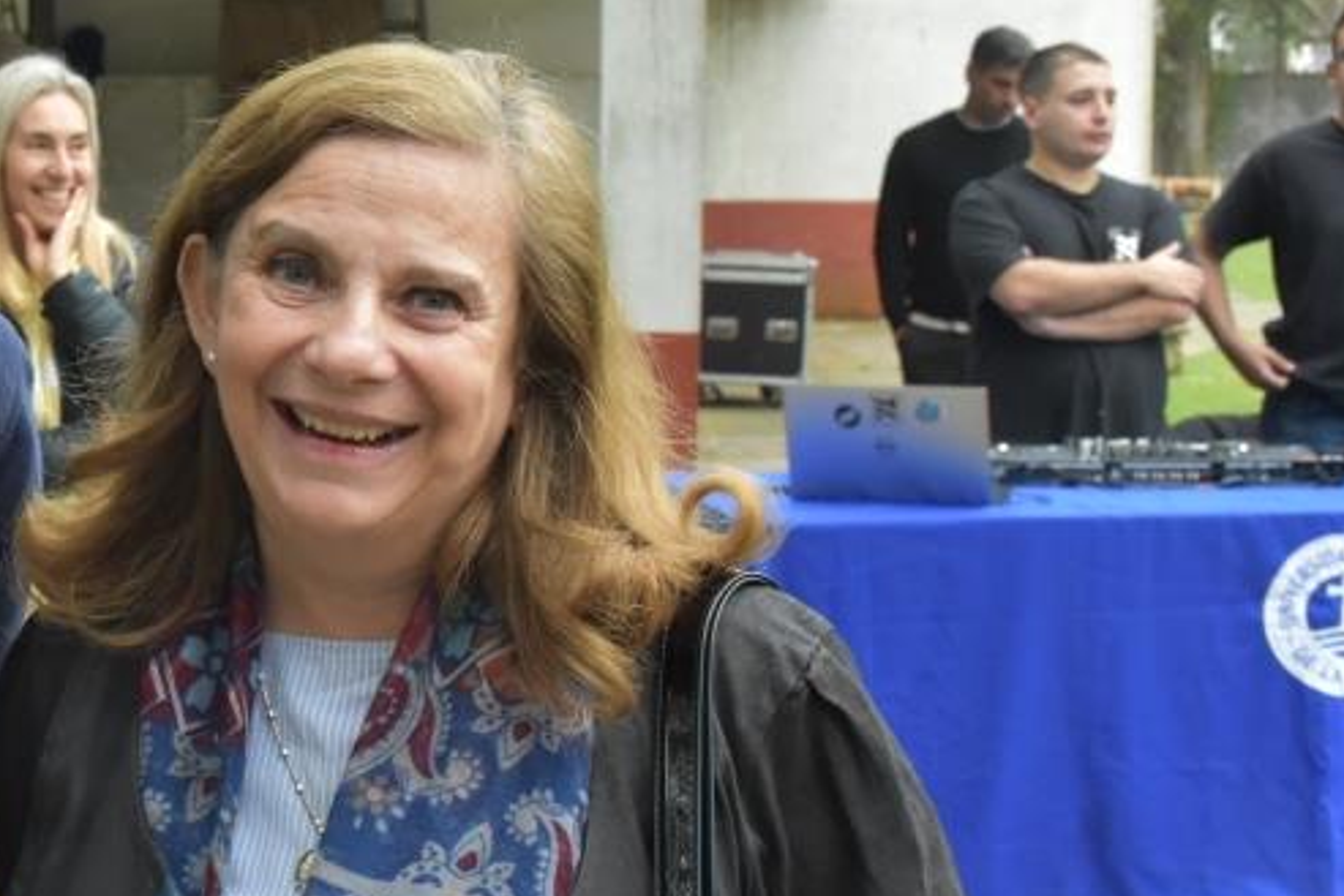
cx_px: 22
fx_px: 3138
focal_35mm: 84
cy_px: 402
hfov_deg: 23.2
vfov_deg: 16.3
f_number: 8
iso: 2000
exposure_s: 1/200
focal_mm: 27
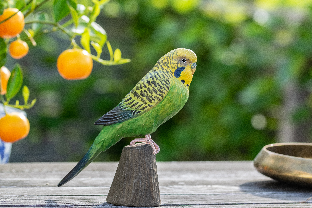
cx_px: 156
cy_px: 104
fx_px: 1365
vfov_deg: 8.7
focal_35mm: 158
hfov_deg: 13.0
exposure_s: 1/400
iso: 400
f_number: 7.1
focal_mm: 105
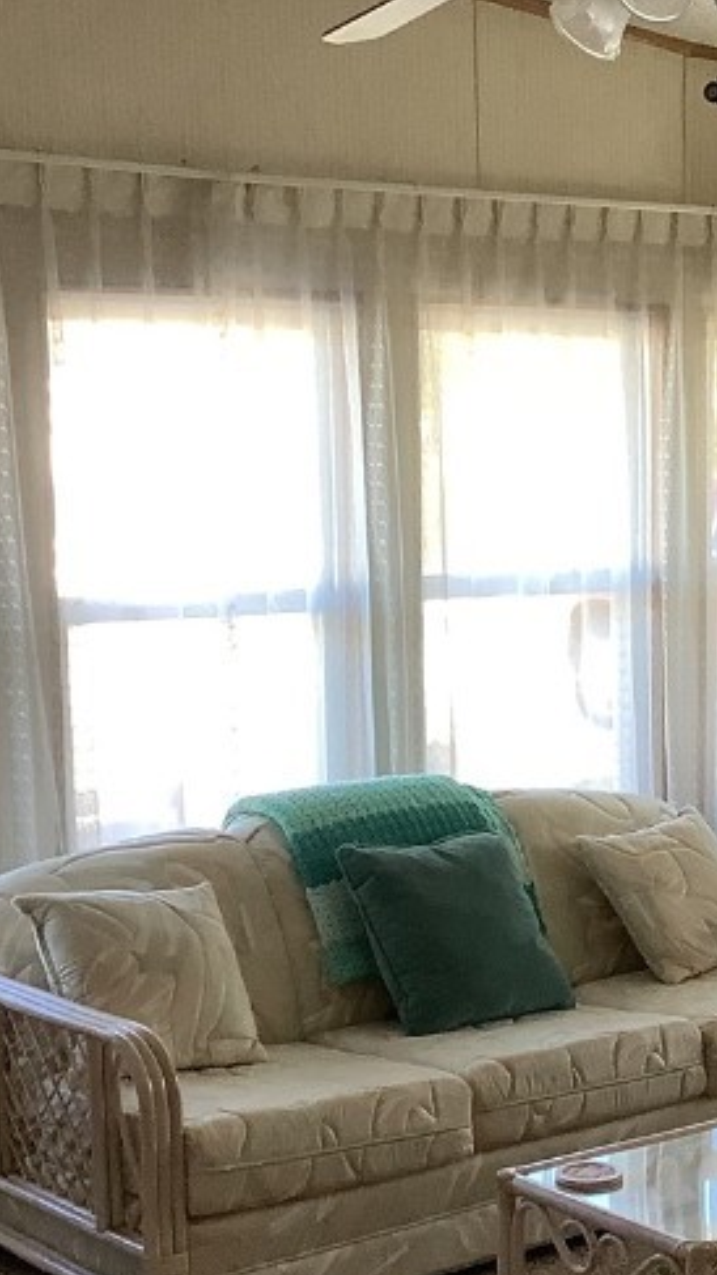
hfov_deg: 16.6
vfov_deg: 29.6
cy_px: 833
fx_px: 2399
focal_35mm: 71
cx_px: 722
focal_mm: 3.3
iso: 100
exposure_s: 1/60
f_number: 2.4
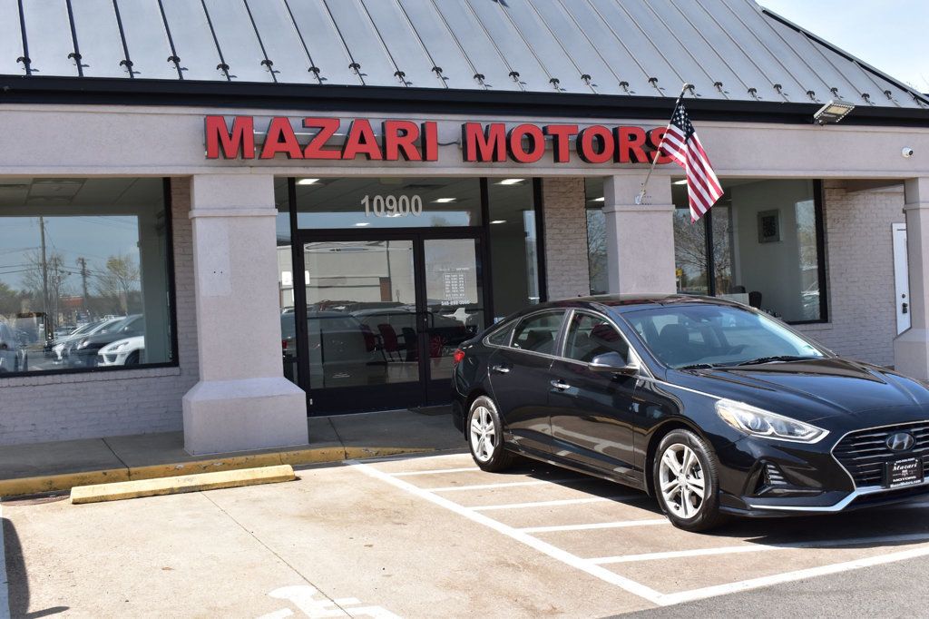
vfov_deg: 31.9
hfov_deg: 46.4
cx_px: 464
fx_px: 1083
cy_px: 310
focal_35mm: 42
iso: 400
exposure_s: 1/400
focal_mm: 28
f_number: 11
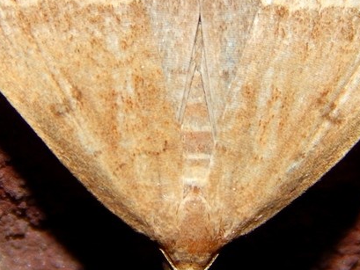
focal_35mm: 360
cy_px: 127
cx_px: 196
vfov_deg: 4.1
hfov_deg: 5.5
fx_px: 3745
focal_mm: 32.8
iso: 200
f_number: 10.5
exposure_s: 1/30
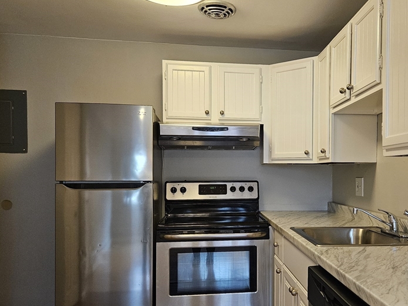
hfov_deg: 53.0
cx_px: 268
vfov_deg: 41.6
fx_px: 401
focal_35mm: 34
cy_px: 185
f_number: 1.8
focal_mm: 5.4
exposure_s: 1/120
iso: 640
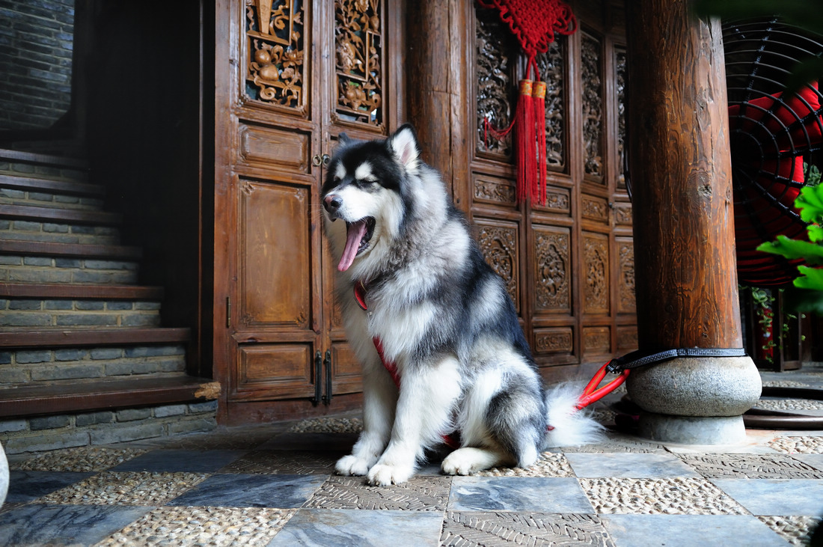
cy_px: 274
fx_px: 685
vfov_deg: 43.5
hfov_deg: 62.0
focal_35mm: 30
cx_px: 412
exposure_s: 1/125
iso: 800
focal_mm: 20
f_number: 2.8
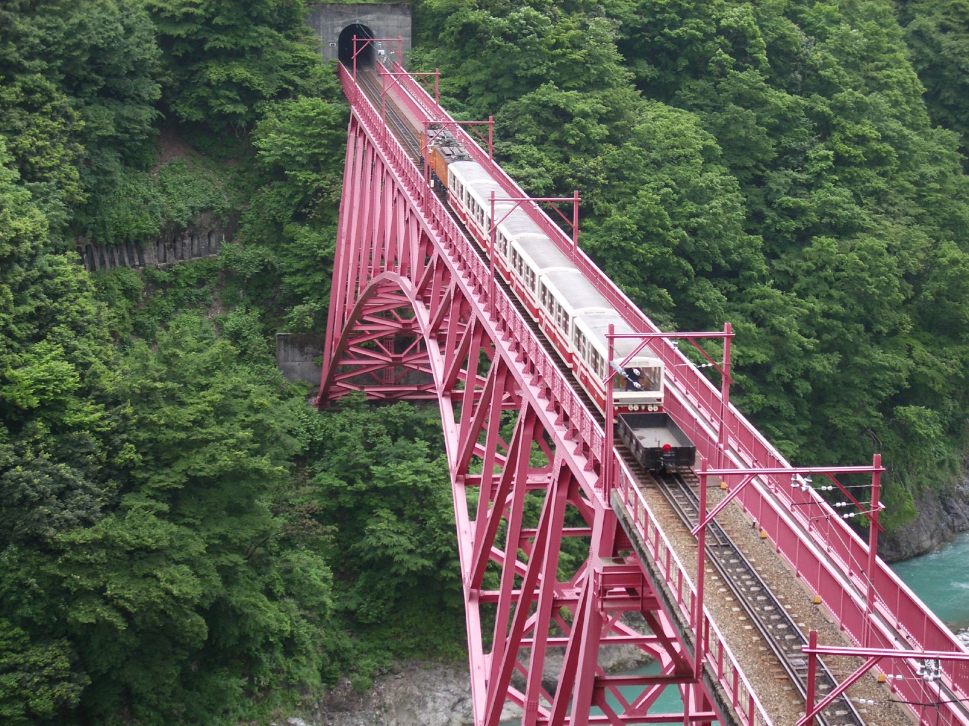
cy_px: 363
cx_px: 484
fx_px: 2071
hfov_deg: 26.3
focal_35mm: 74
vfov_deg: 19.9
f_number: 3.9
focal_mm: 12.2
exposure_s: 1/60
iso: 100
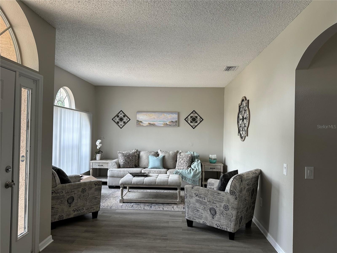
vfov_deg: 56.8
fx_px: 234
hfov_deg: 71.6
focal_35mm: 24
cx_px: 168
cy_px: 126
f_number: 1.78
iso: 125
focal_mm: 6.86
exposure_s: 1/121
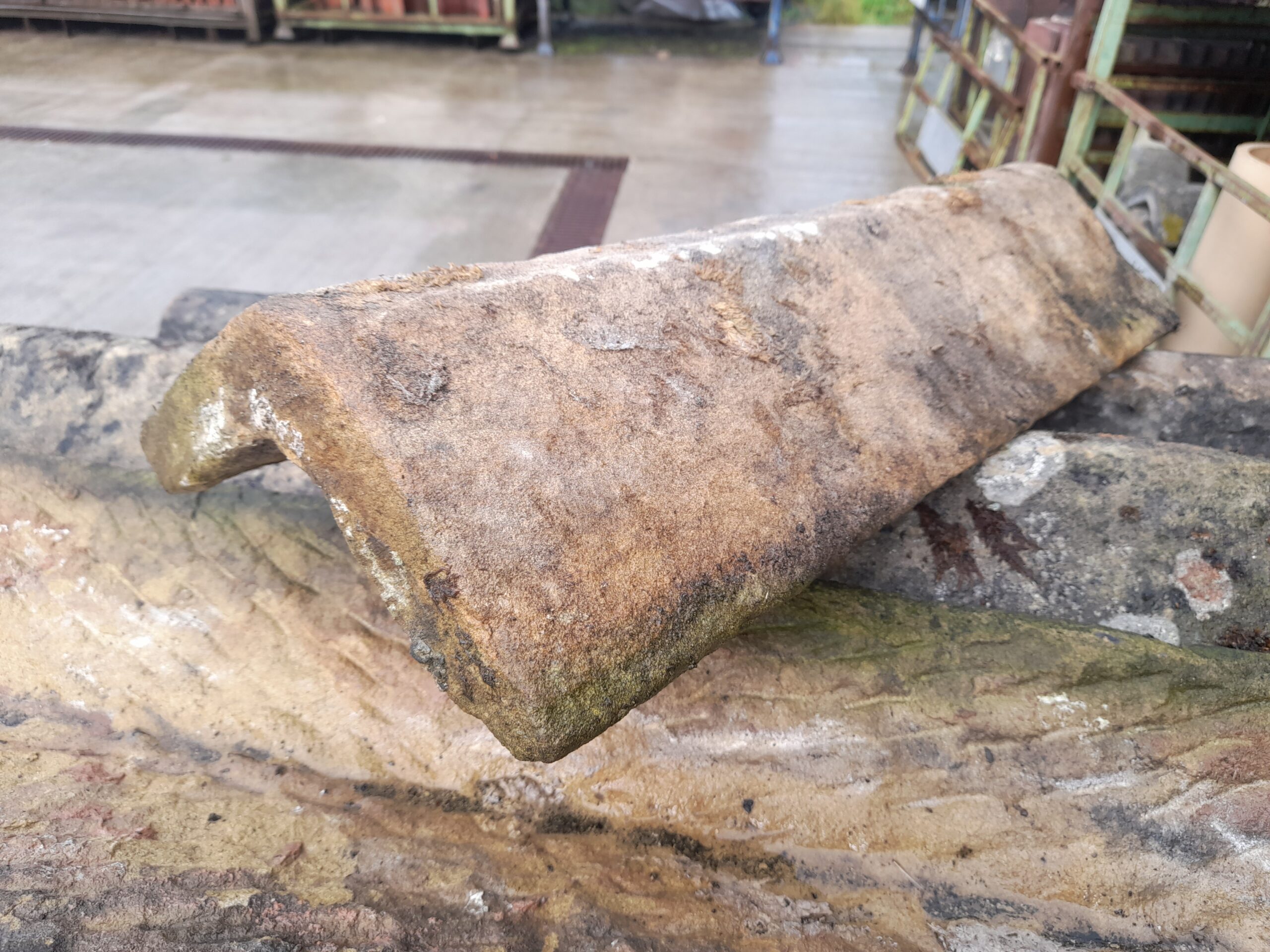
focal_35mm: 25
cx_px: 635
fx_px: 917
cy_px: 476
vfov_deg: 54.9
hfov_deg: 69.4
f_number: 2
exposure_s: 1/100
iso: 20
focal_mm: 4.6
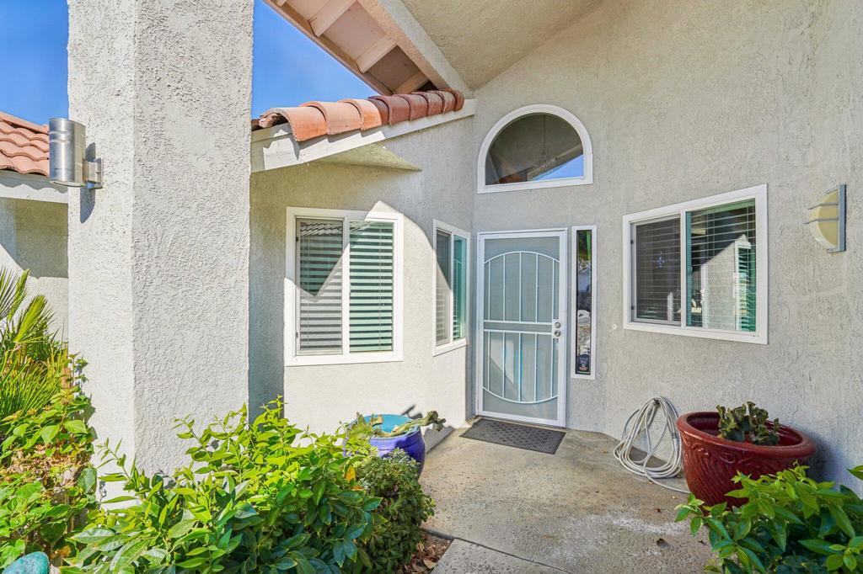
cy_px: 287
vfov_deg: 73.7
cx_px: 432
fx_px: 383
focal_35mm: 16
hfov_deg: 96.8
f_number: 7.1
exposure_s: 1/320
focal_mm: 16
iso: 100
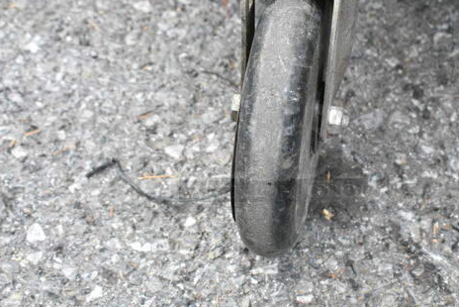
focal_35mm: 71
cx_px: 290
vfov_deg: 19.2
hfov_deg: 28.3
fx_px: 906
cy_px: 150
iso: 6400
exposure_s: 1/400
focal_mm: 36
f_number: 10
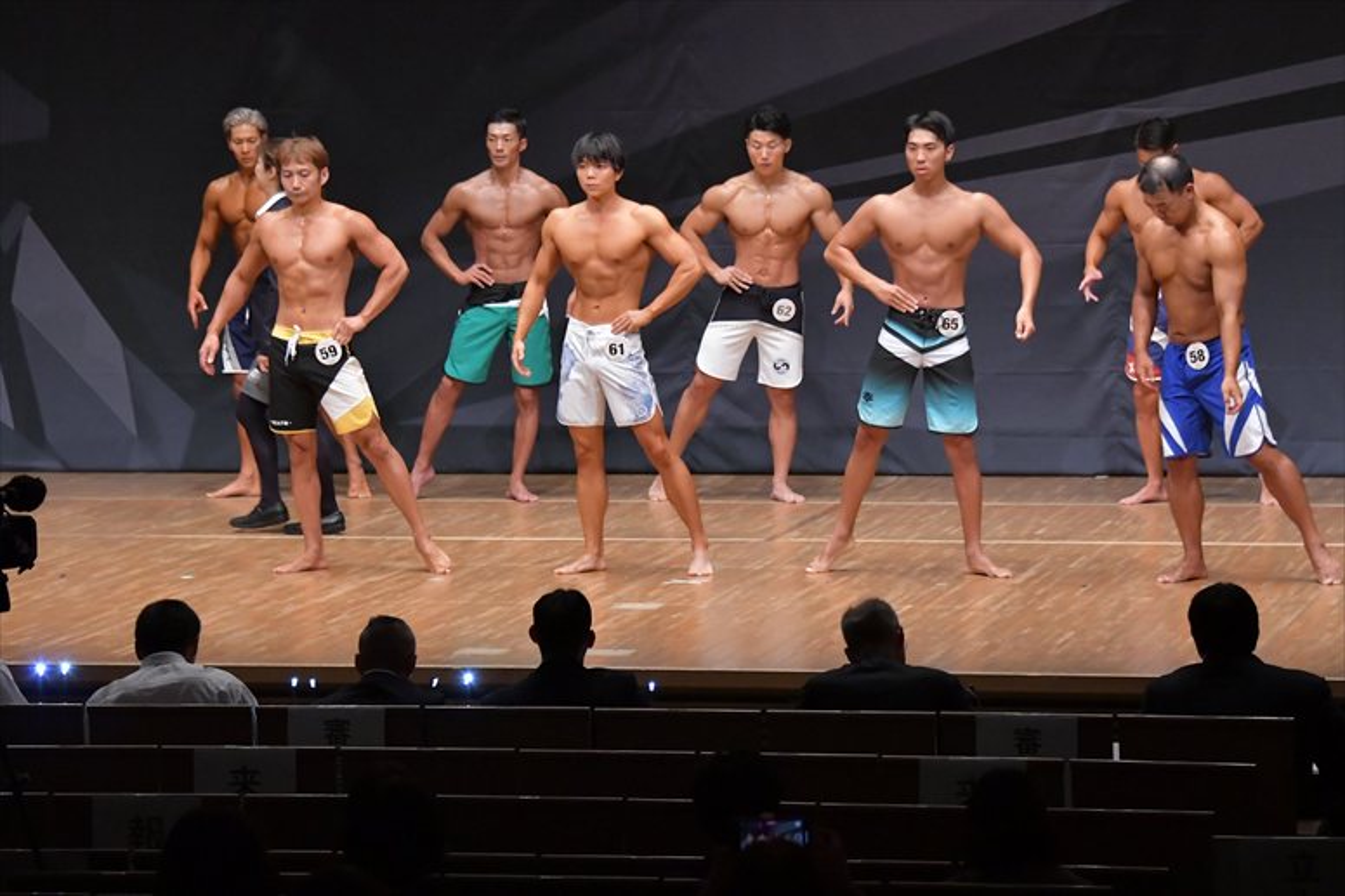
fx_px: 5863
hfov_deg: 13.1
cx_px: 672
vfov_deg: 8.7
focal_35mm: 157
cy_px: 448
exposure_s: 1/400
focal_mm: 105
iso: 6400
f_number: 5.6
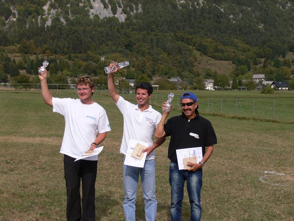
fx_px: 561
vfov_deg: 22.3
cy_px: 110
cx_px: 147
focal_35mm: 66
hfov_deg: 29.4
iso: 100
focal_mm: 13.9
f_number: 5
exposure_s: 1/800
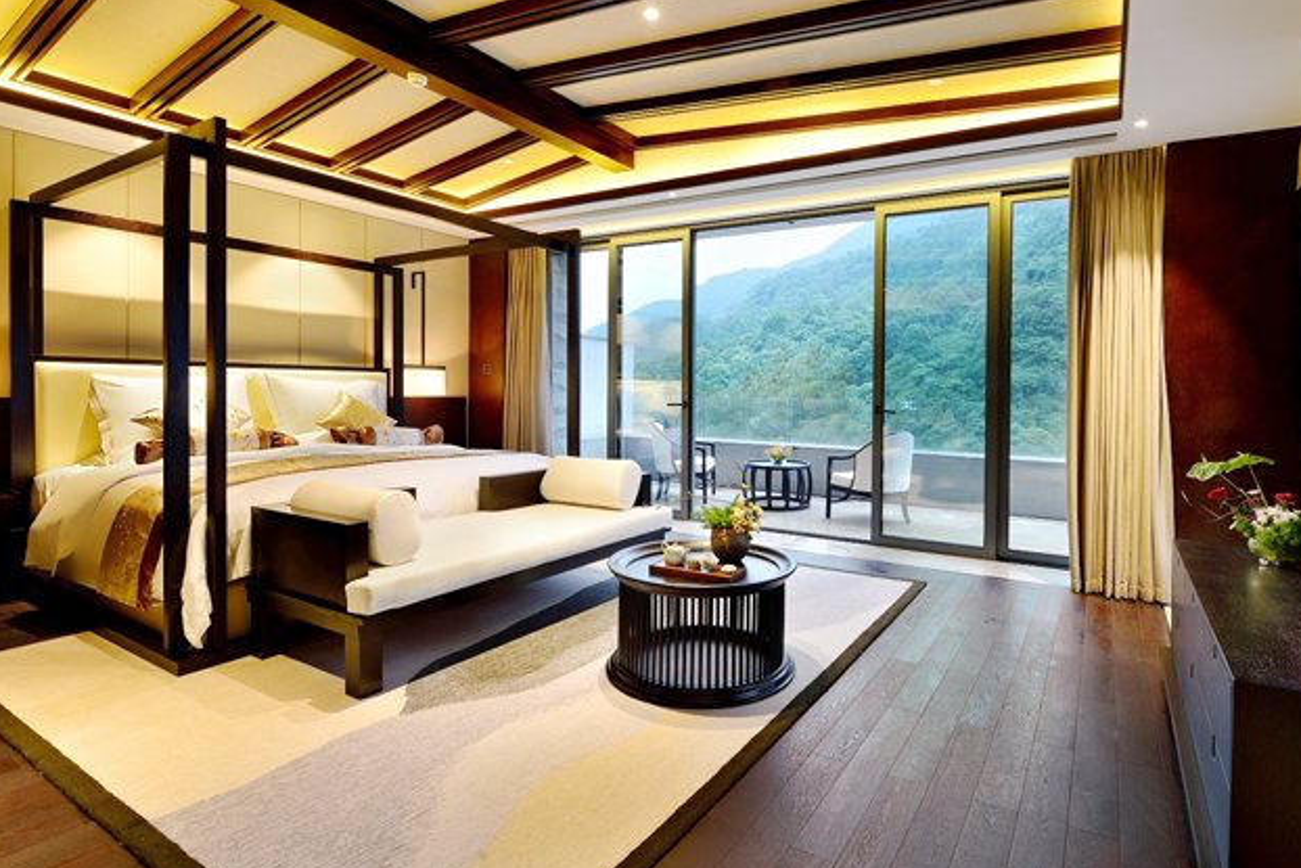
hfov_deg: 89.6
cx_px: 730
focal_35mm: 18
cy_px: 383
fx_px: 651
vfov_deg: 67.2
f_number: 11
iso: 100
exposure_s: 3
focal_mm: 14
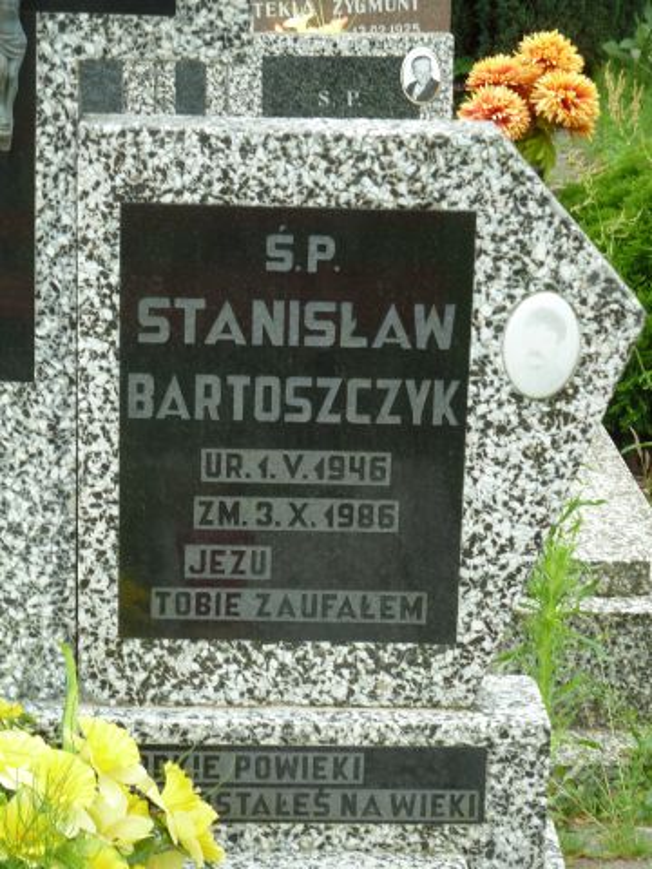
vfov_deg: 16.6
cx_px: 326
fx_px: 2989
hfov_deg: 12.5
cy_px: 434
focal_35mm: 119
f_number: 4.4
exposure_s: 1/50
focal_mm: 19.5
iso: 80
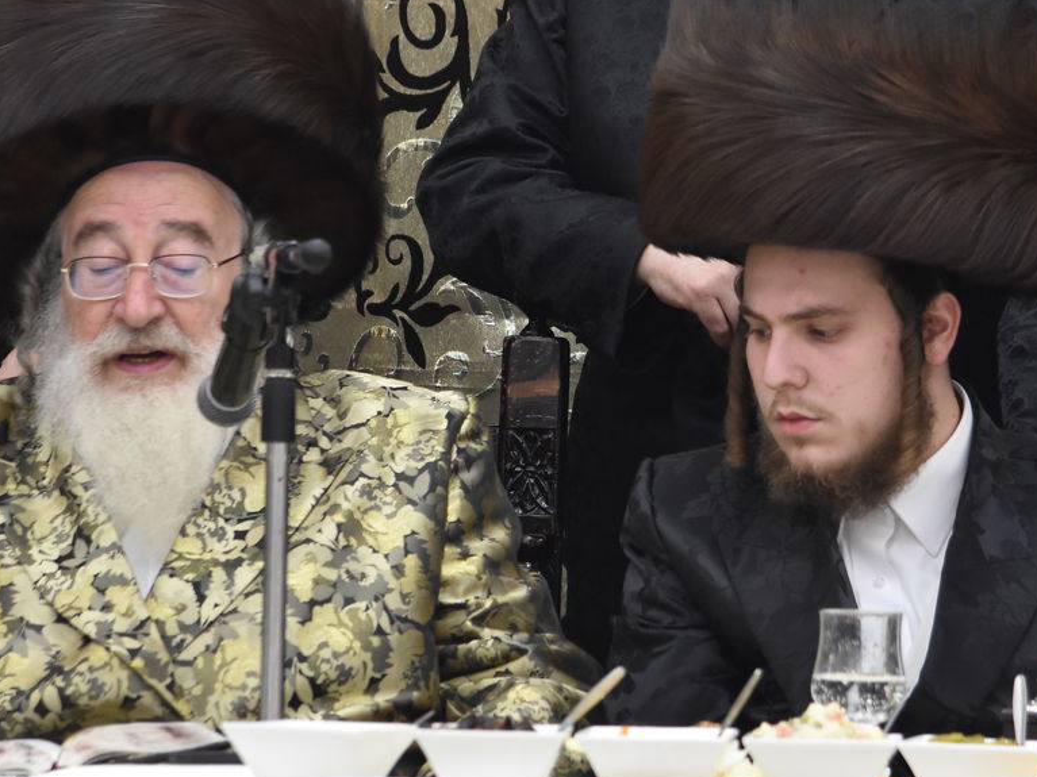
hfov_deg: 5.0
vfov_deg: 3.8
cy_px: 315
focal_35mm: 395
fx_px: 11831
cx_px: 510
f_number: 5.6
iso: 1600
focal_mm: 150
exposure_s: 1/100
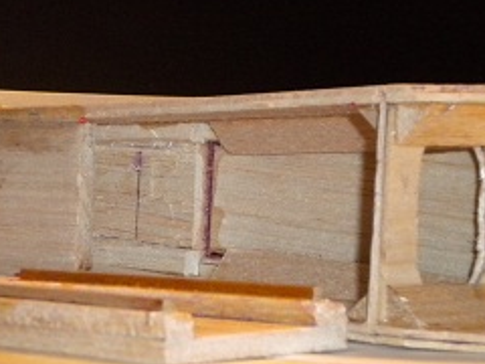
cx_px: 139
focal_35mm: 160
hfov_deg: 12.3
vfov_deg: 9.3
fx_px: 2242
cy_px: 253
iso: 400
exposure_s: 1/60
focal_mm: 17.3
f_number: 5.7
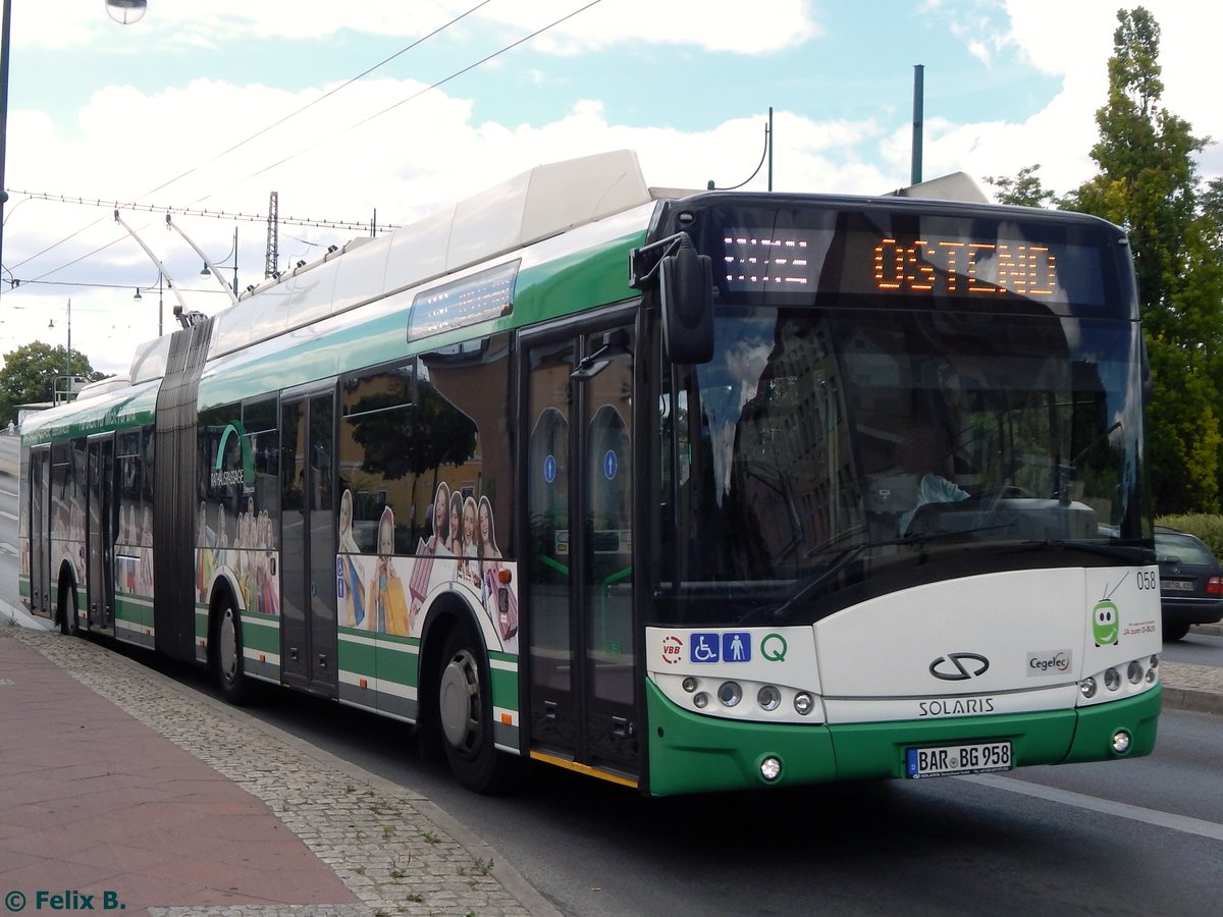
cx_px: 612
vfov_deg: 33.6
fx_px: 1519
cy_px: 458
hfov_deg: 43.9
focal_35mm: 43
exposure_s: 1/1500
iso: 125
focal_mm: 7.7
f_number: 3.6
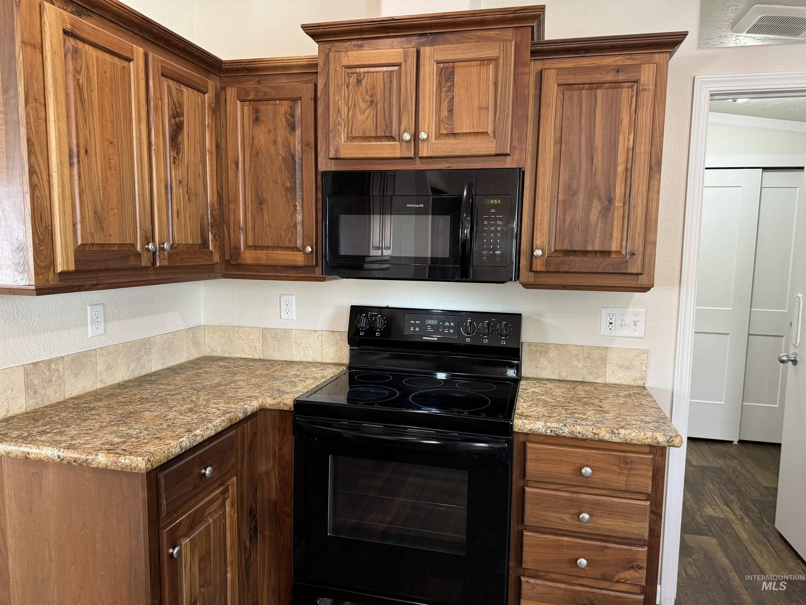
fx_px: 559
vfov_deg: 56.8
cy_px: 302
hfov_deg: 71.6
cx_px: 403
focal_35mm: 24
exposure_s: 1/60
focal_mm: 6.76
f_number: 1.78
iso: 250
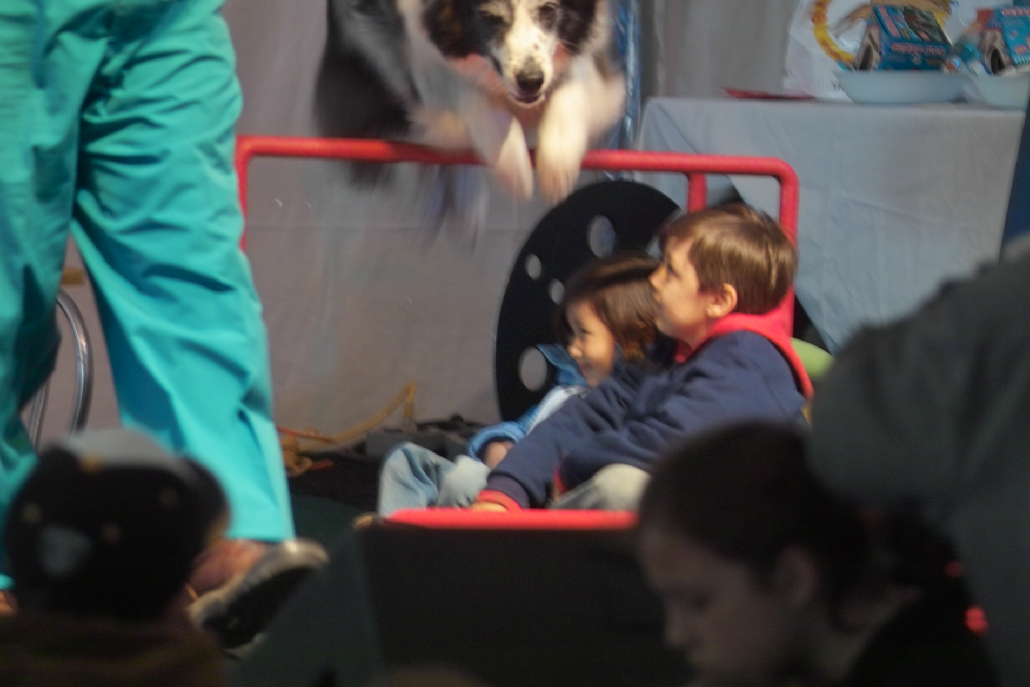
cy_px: 313
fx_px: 6094
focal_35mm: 213
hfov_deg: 9.7
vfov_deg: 6.5
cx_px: 439
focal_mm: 105
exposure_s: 1/45
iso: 400
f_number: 2.8
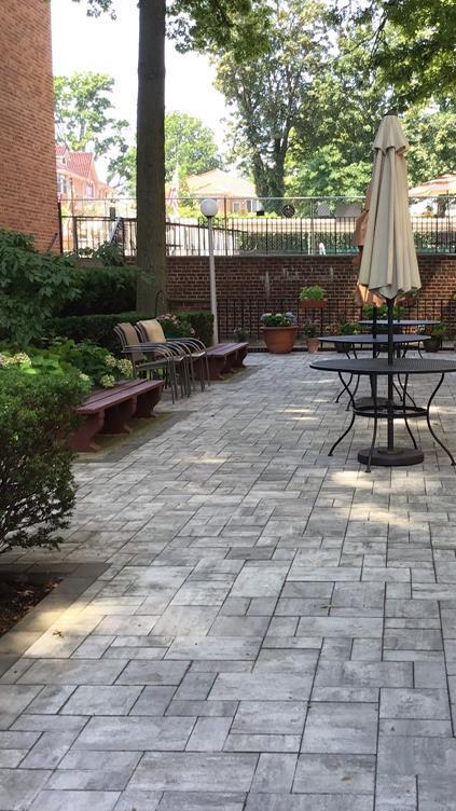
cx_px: 345
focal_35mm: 46
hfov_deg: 25.6
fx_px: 989
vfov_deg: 44.6
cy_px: 403
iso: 25
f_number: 2.4
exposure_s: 1/125
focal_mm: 3.3
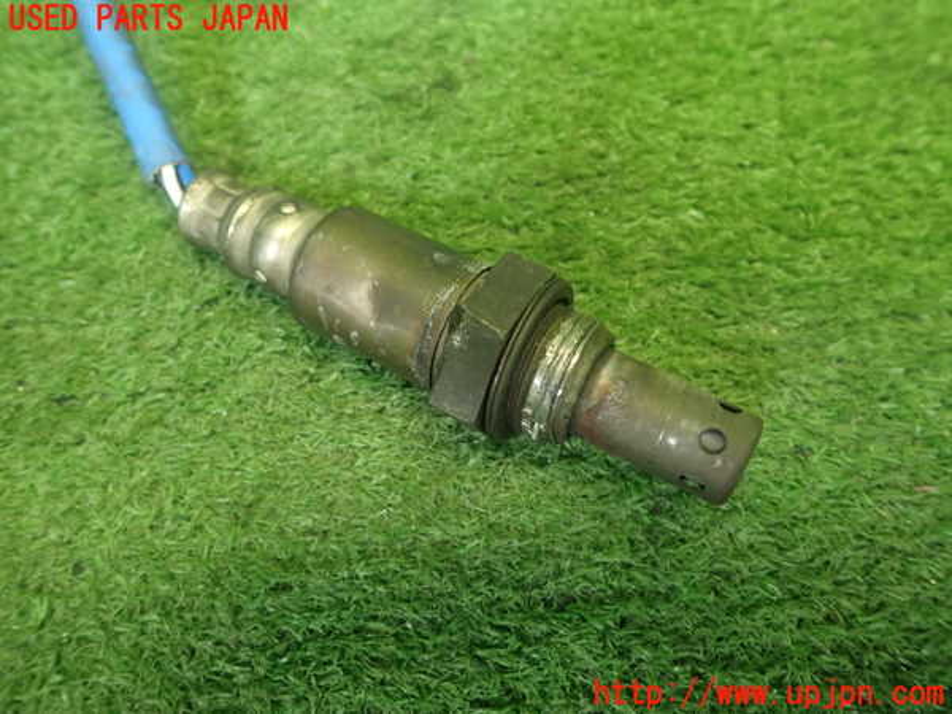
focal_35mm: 30
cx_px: 476
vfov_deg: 46.8
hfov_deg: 60.0
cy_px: 357
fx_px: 825
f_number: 2.3
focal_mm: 5.4
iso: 250
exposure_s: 1/30
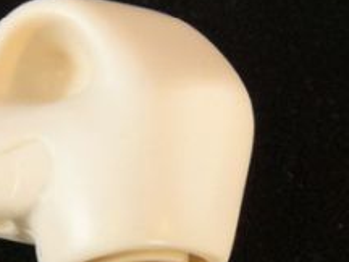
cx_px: 21
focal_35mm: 176
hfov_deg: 11.2
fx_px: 1774
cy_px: 104
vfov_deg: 8.4
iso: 160
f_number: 4
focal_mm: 7.7
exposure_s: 1/8
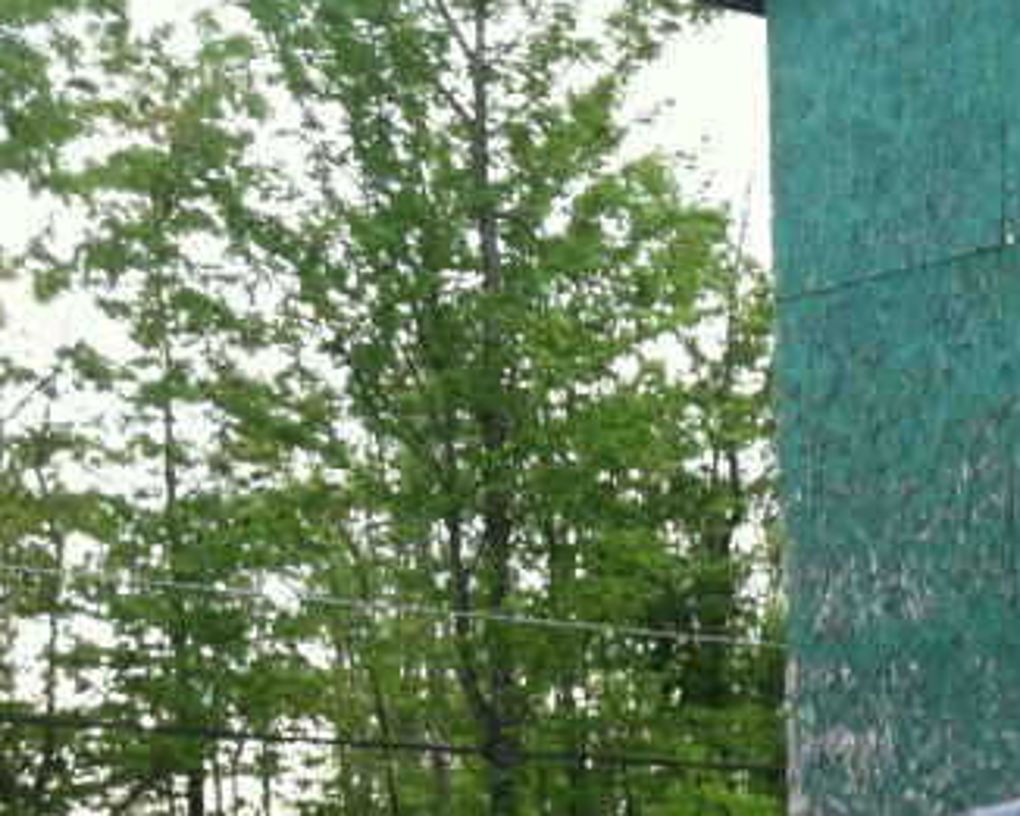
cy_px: 1113
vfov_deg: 13.8
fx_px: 3231
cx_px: 1550
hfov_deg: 16.3
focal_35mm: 107
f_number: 2.8
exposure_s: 1/40
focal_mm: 3.9
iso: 80
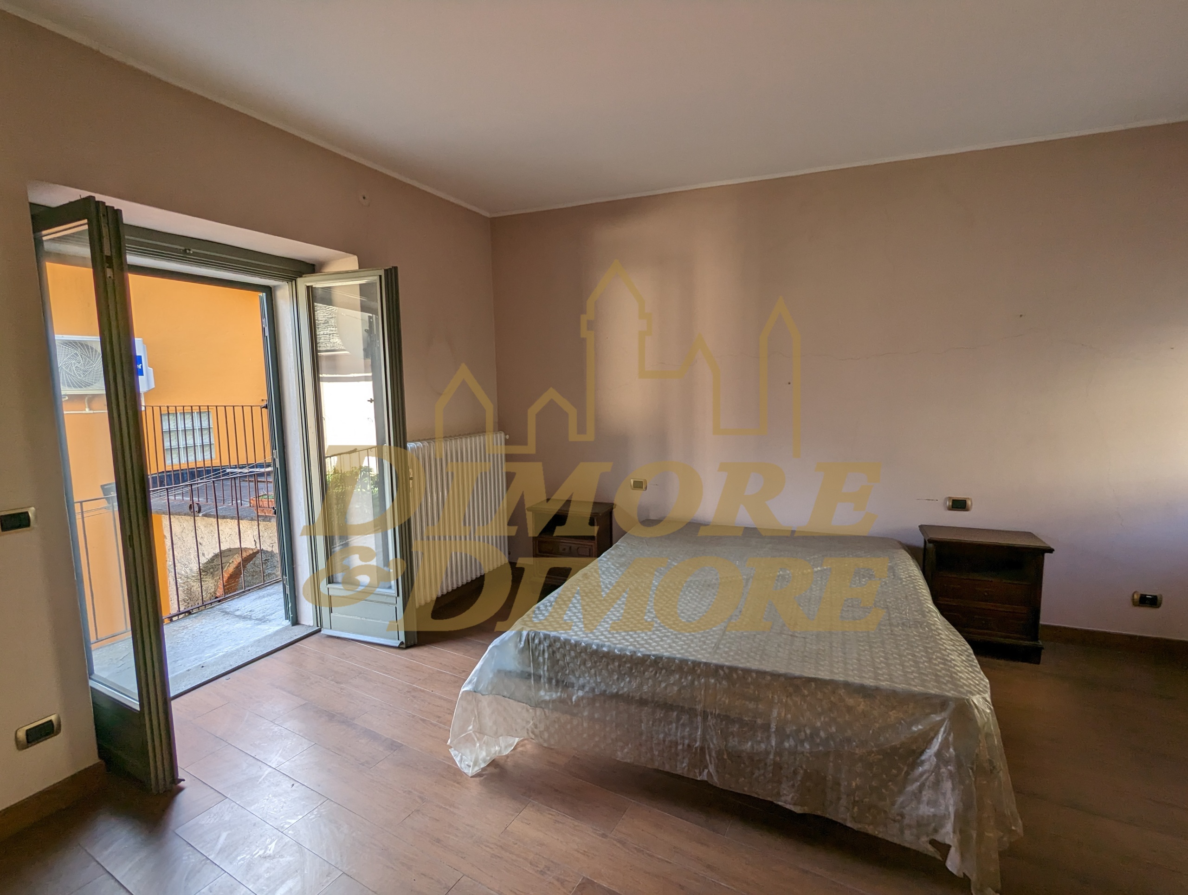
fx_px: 550
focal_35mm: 16
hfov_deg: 94.4
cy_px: 448
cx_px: 594
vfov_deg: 78.3
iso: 36
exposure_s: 1/64
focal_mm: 2.35
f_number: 2.2
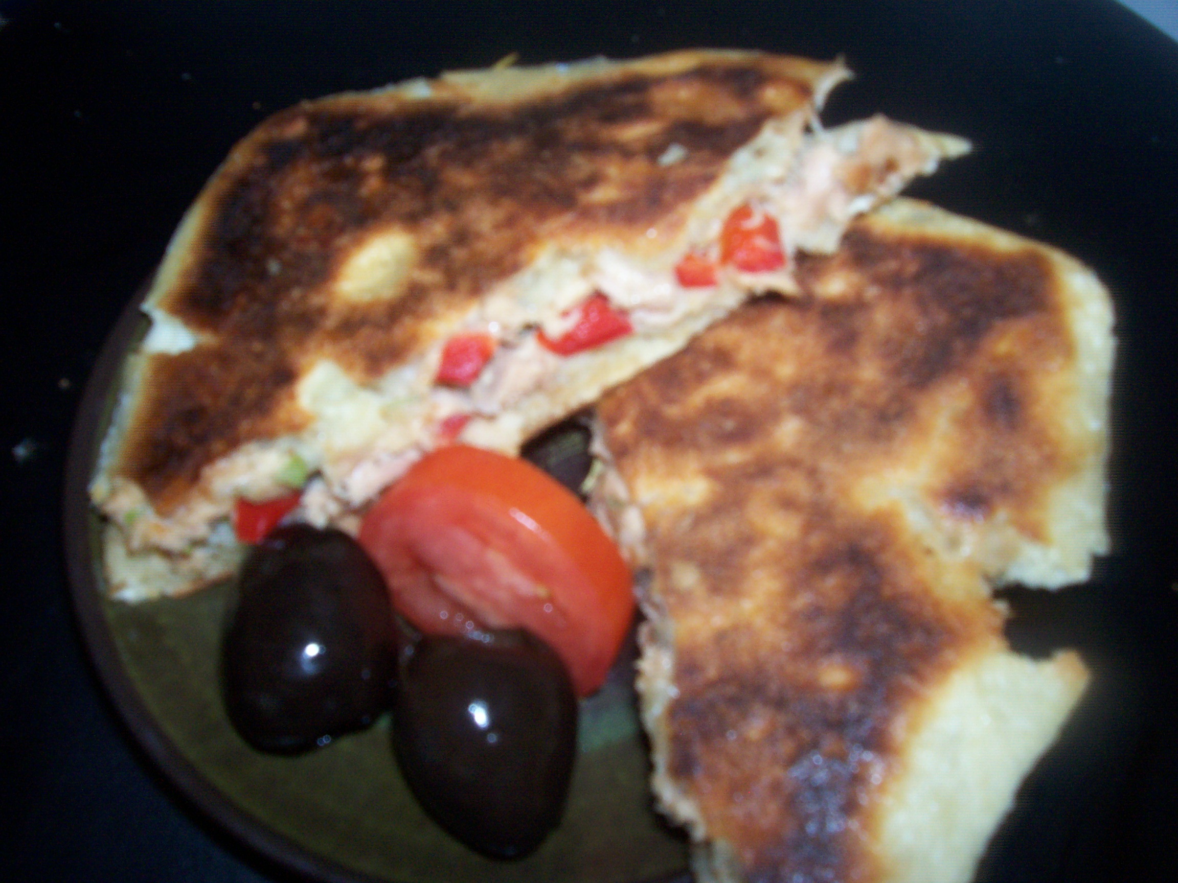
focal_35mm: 34
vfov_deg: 41.8
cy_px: 442
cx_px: 589
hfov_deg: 54.0
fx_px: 1157
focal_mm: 5.6
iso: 140
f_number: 2.7
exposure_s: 1/112
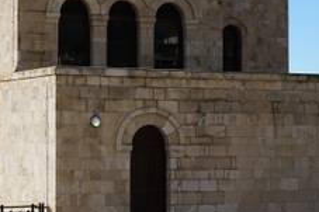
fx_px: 983
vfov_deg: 12.3
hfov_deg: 18.3
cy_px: 60
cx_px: 90
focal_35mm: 111
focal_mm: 35
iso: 100
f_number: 10
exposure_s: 1/200
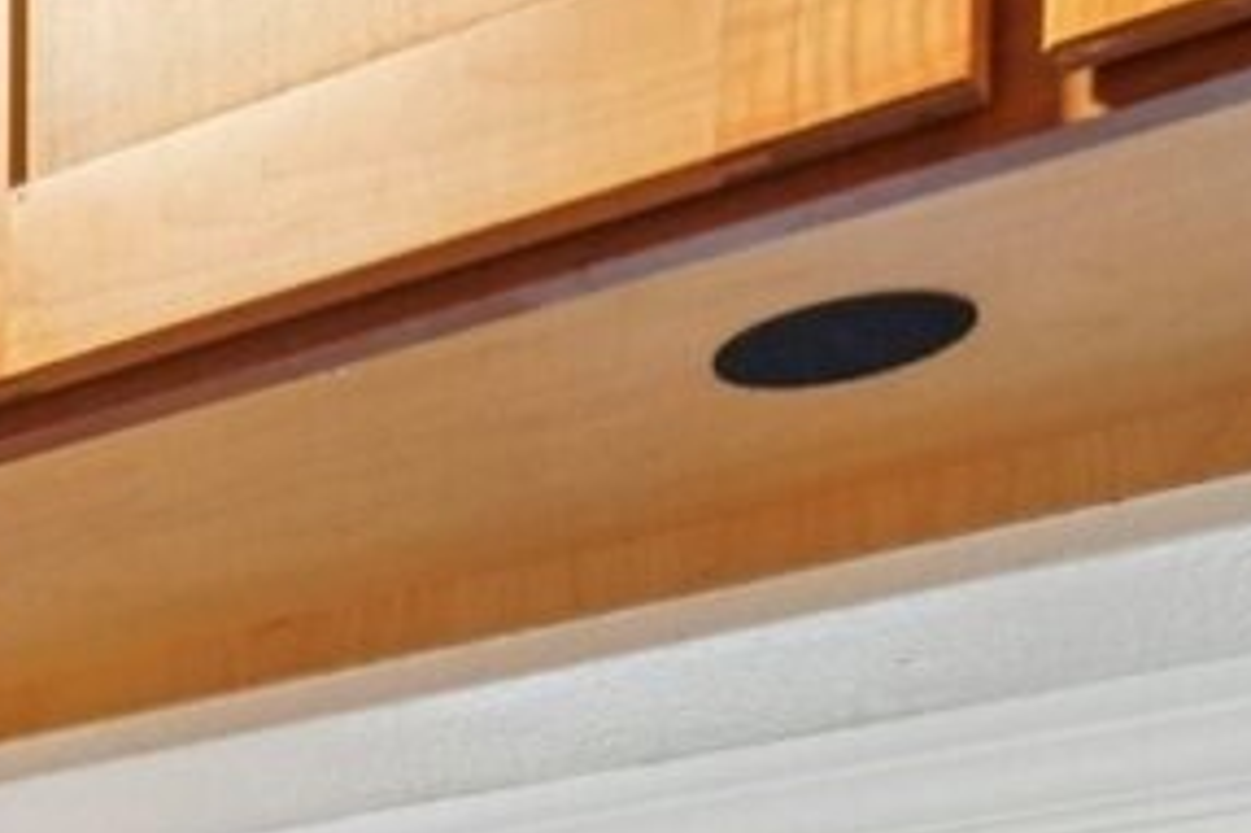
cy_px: 1699
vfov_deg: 14.4
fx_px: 2709
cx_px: -1046
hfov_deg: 19.2
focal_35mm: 78
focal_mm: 16
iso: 1600
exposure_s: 1/15
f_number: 8
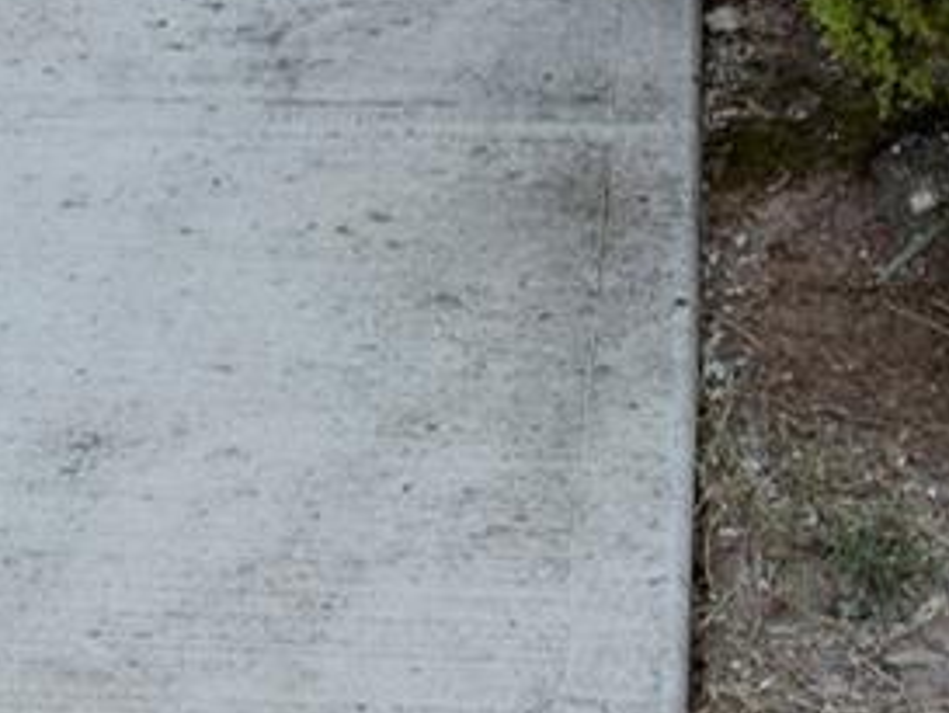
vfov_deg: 9.1
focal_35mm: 137
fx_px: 3758
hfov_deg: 14.4
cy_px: -1296
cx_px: 542
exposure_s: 1/400
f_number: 8
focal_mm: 19
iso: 250
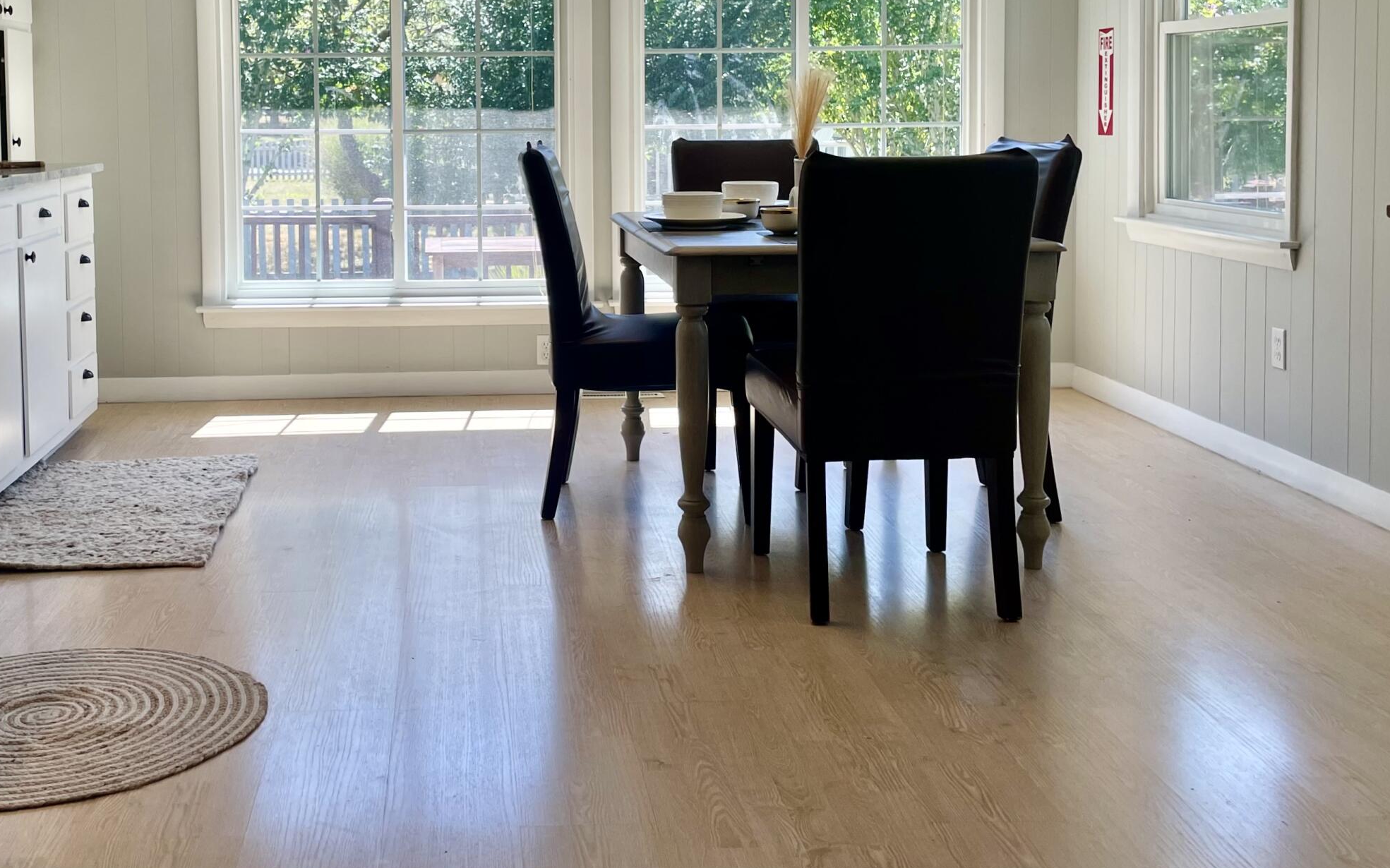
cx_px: 475
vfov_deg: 30.0
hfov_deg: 46.5
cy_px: 203
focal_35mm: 42
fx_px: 1591
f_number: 1.6
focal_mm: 4.2
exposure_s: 1/149
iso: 32
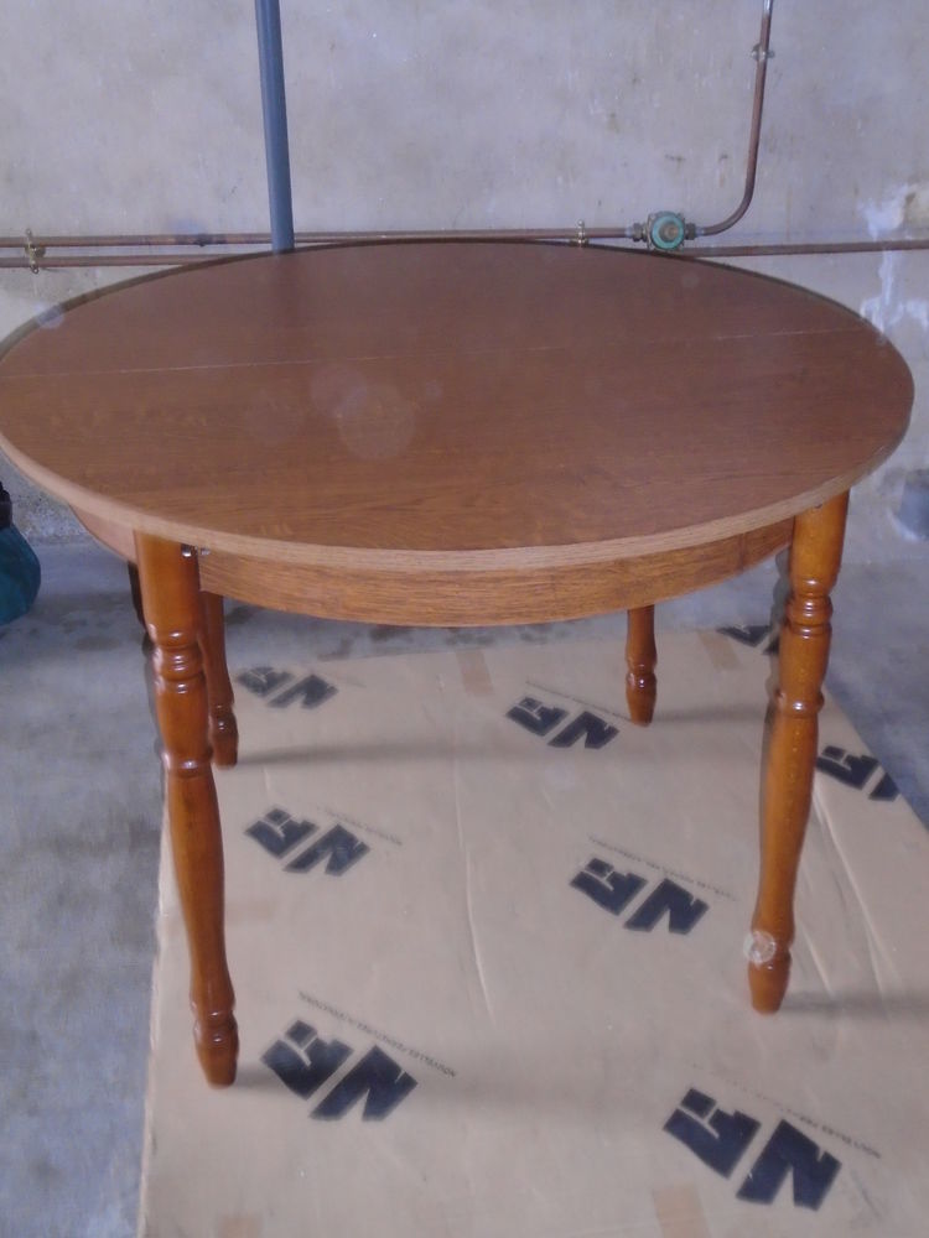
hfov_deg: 39.7
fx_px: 1288
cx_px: 464
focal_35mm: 36
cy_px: 619
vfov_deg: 51.4
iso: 400
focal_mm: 6.4
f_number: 3.8
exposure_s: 1/40
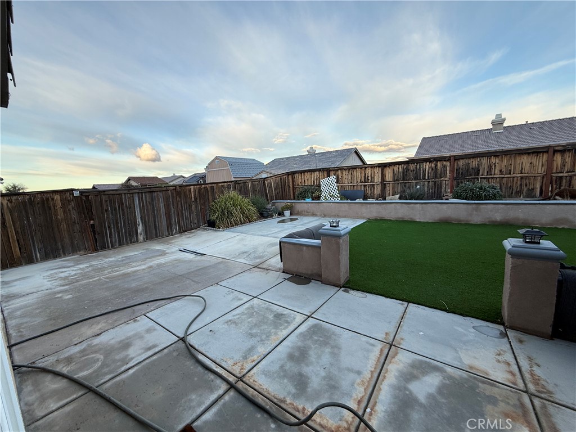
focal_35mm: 14
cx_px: 288
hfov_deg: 102.1
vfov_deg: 85.7
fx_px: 233
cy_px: 216
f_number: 2.2
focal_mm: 2.22
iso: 50
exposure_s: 1/266
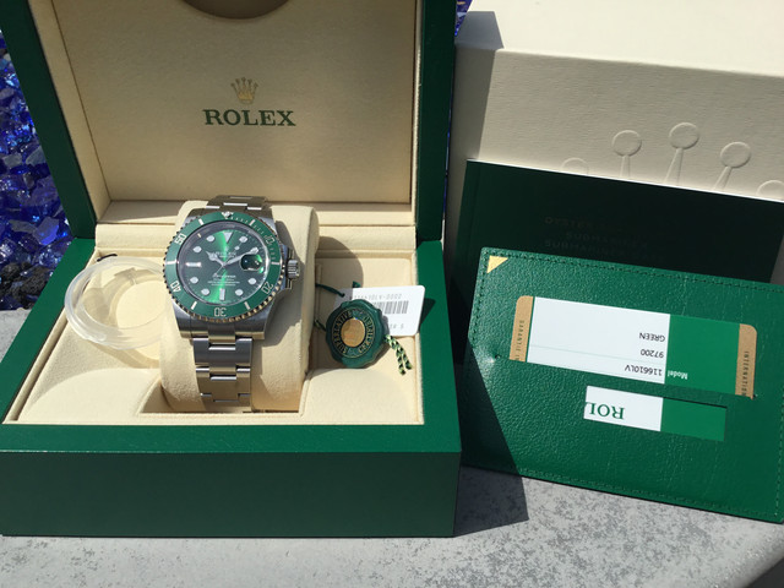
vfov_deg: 45.4
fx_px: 702
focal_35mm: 31
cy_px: 294
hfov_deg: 58.4
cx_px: 392
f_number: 2.4
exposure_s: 1/2809
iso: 25
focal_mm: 3.3
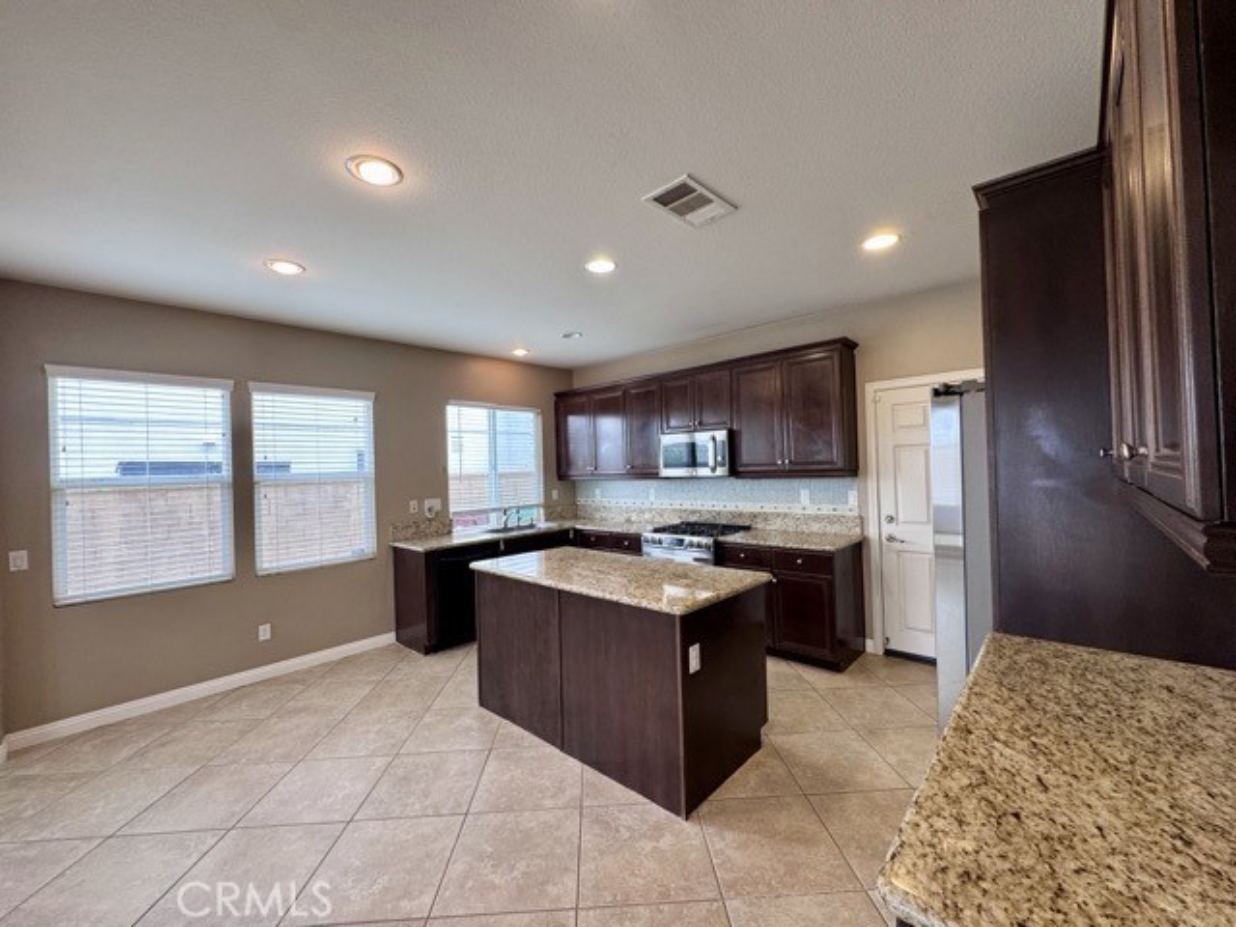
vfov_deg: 85.7
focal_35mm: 14
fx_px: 500
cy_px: 464
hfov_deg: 102.1
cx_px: 618
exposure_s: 1/120
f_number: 2.2
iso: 160
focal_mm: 2.22
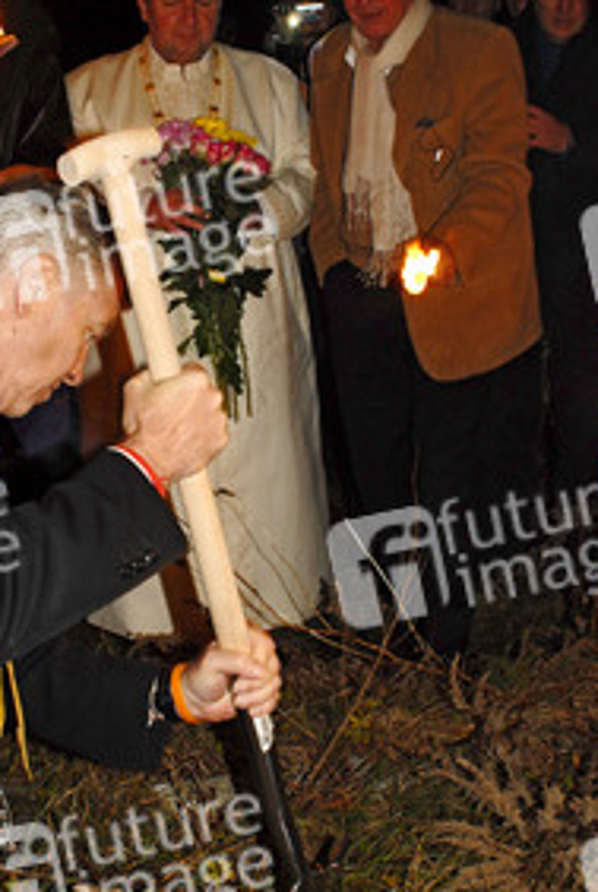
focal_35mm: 51
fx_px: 1266
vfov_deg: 38.8
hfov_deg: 26.4
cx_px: 206
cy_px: 395
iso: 400
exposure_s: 1/60
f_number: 6.3
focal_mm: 24
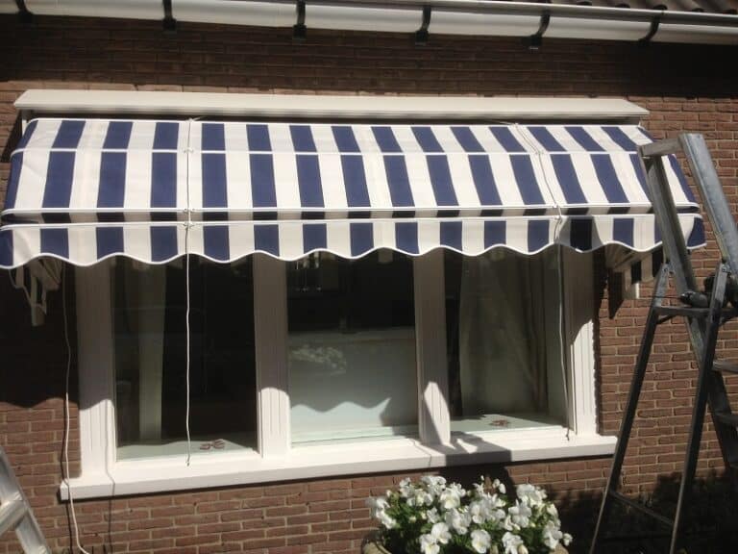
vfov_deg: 40.7
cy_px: 277
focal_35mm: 35
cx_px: 369
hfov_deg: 52.6
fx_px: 746
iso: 50
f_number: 2.4
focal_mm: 4.28
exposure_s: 1/4608
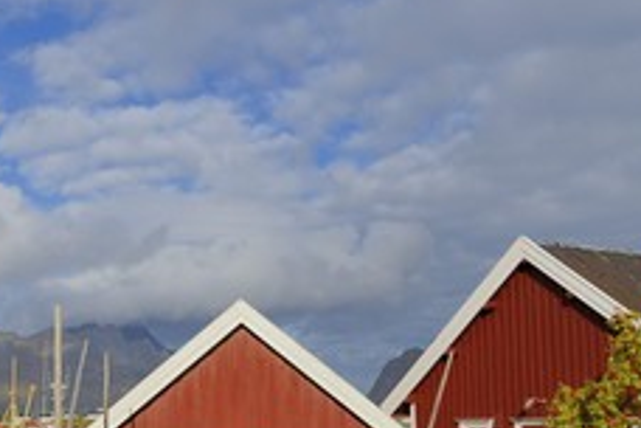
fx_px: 1050
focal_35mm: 59
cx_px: 98
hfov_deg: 32.7
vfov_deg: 22.8
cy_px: 313
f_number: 20
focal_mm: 32
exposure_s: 1/160
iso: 400
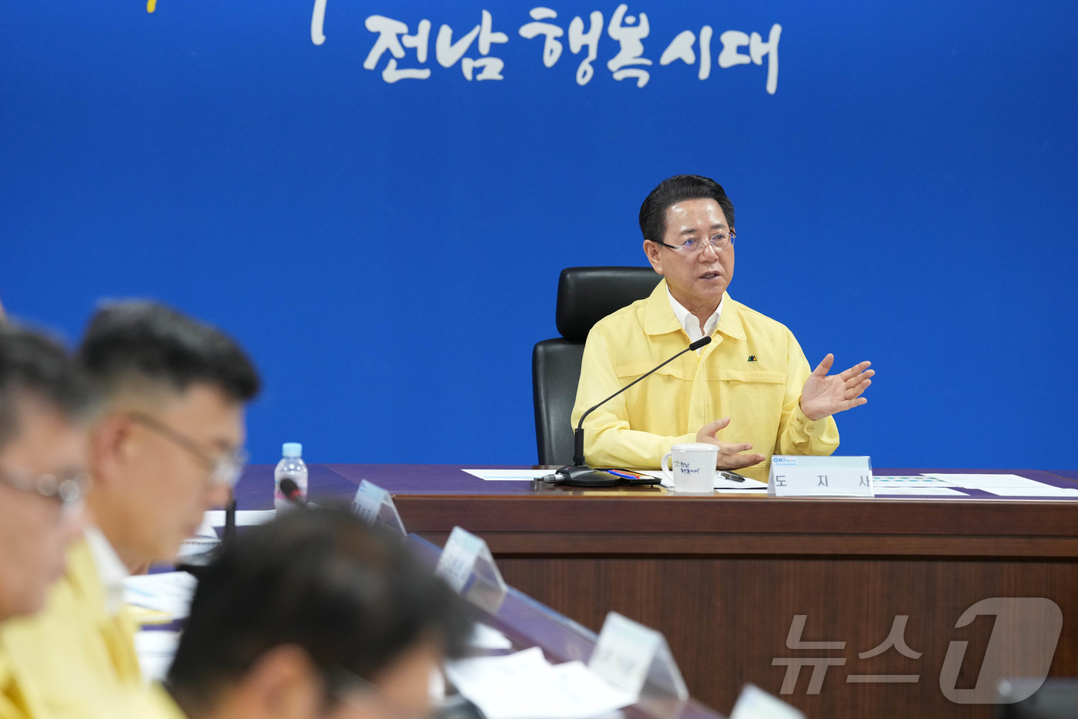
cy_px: 360
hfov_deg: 16.4
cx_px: 539
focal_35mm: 125
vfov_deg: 11.0
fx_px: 3742
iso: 2500
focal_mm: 125
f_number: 3.5
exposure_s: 1/250
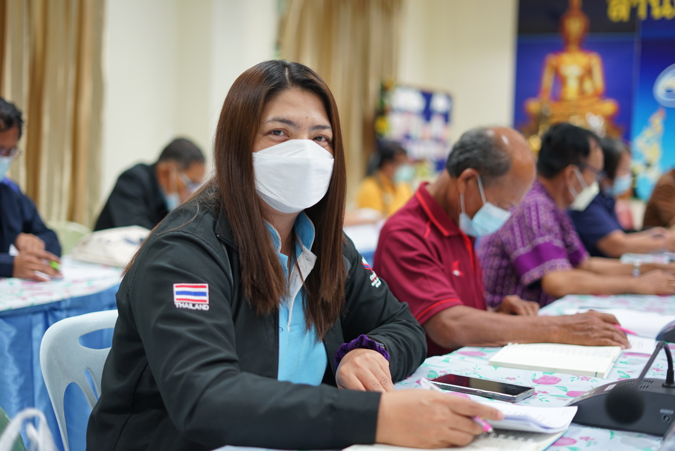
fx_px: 938
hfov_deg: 39.6
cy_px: 226
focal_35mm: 50
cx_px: 338
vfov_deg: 27.0
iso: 400
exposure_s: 1/80
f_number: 2
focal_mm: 50
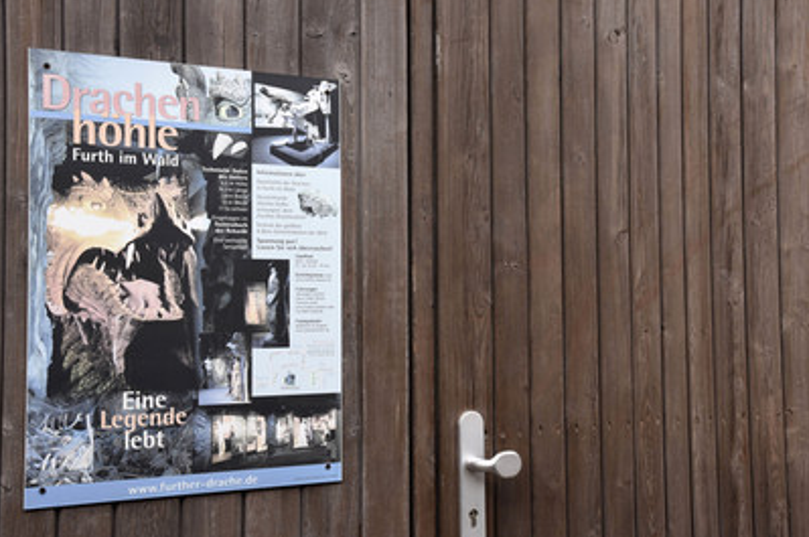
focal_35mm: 43
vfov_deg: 31.1
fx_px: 965
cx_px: 423
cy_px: 272
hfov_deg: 45.5
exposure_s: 1/160
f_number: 11
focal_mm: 38
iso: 640
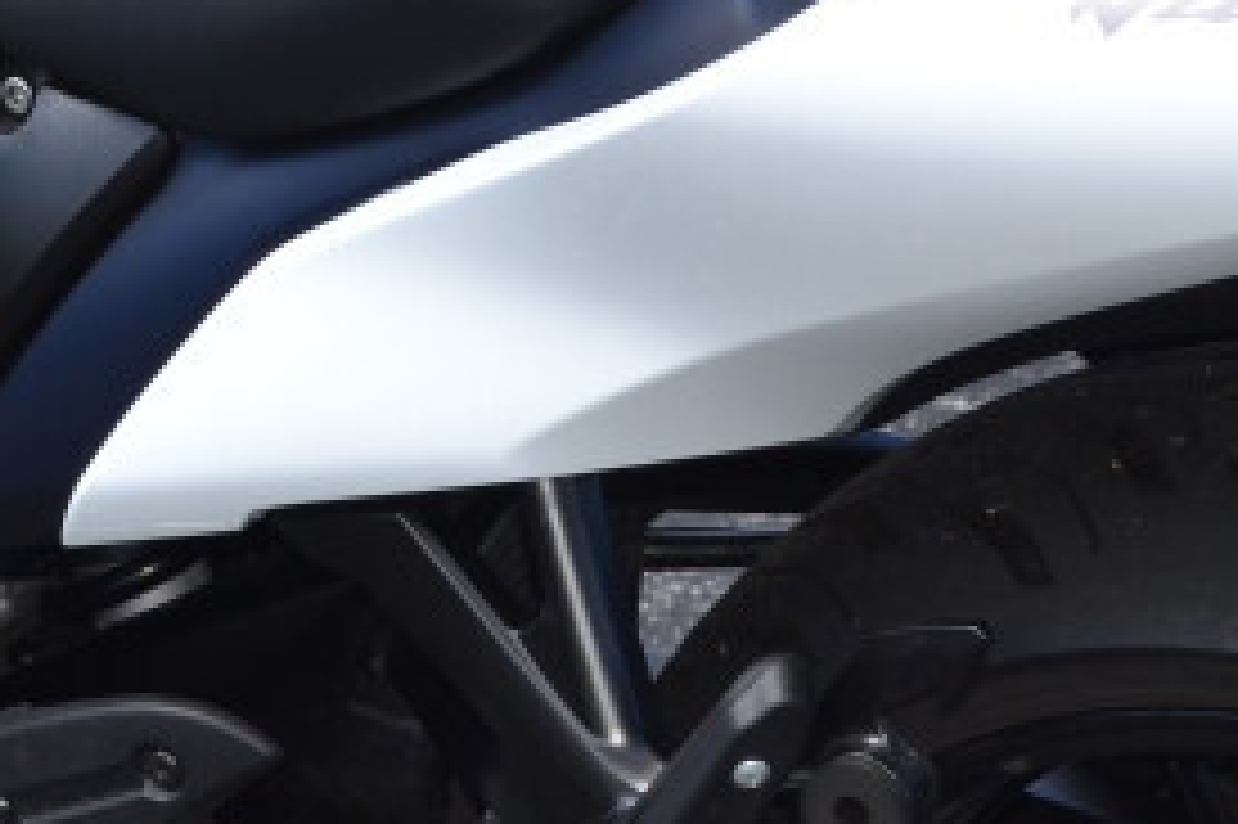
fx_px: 5396
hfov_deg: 13.0
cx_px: 176
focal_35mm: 157
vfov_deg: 8.7
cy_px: 401
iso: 100
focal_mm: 24
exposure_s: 1/200
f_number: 6.3
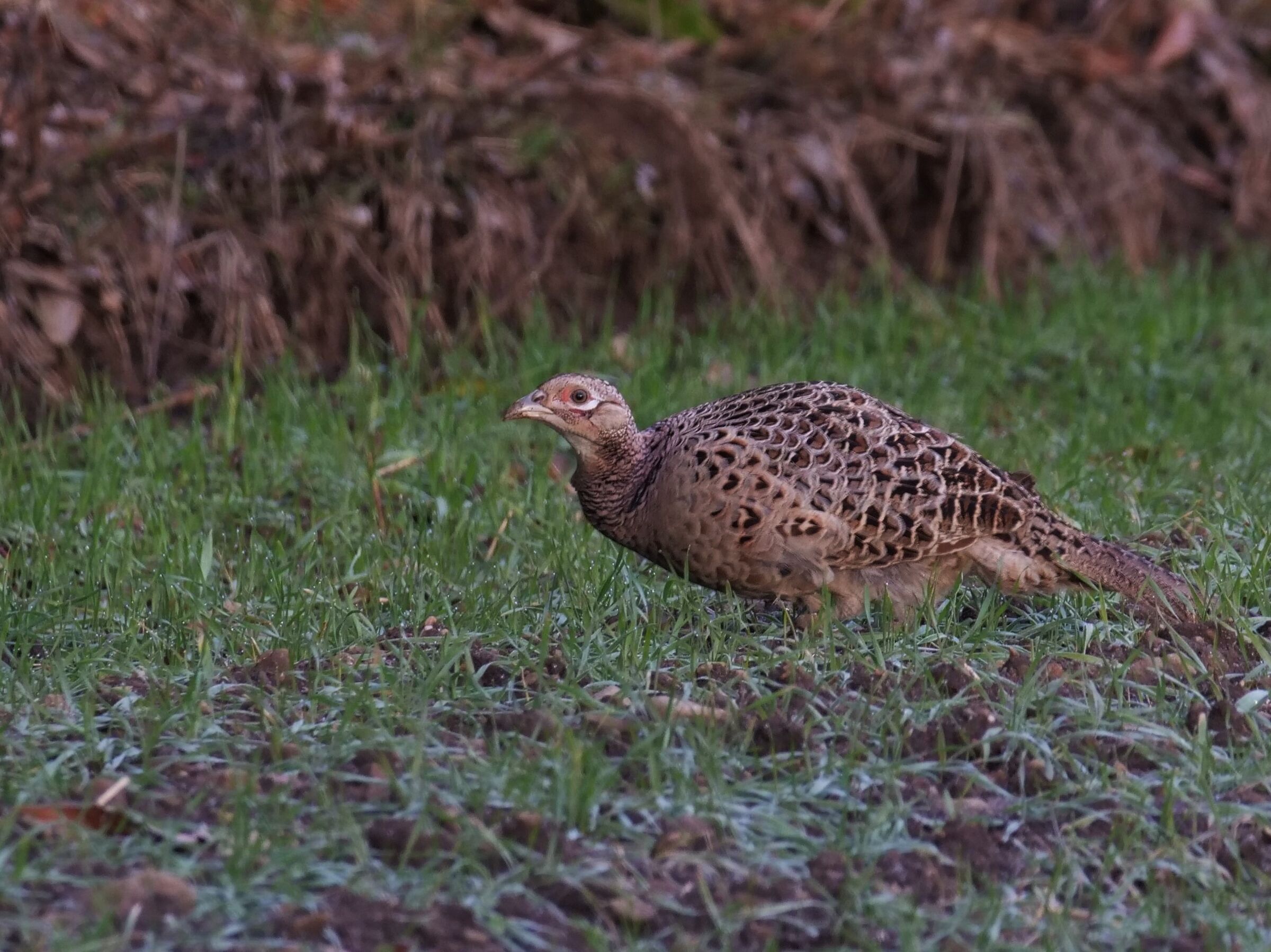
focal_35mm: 800
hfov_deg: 2.5
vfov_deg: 1.9
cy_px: 476
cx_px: 636
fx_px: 29362
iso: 800
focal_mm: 400
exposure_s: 1/50
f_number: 8
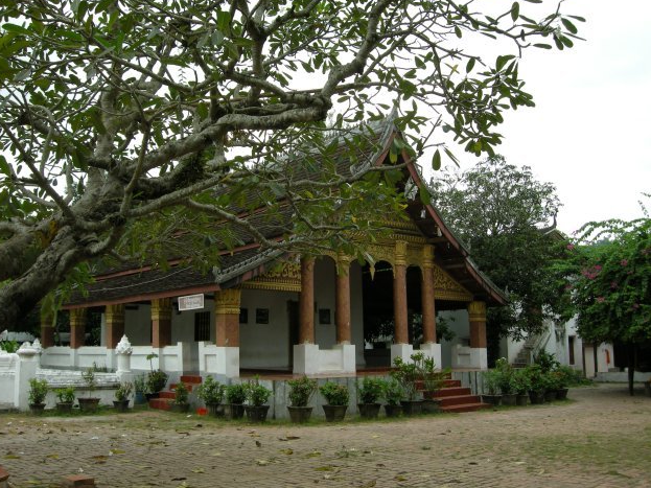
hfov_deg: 50.1
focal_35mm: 37
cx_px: 326
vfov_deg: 38.7
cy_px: 238
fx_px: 696
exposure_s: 1/143
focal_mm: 7.5
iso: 64
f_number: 4.8
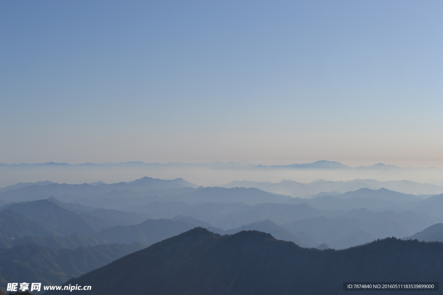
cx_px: 222
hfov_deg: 35.0
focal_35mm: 57
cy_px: 148
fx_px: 701
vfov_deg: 23.8
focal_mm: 38
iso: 100
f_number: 9
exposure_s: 1/320
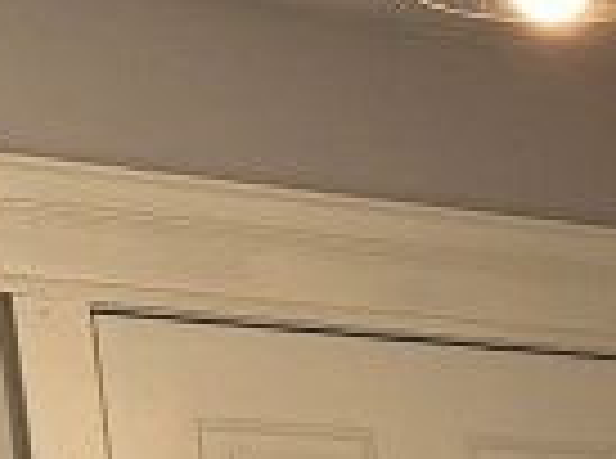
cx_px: 1664
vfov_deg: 7.3
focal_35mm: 180
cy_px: 1346
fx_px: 3195
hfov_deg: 9.4
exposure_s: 1/60
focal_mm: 6.76
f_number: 1.78
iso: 200
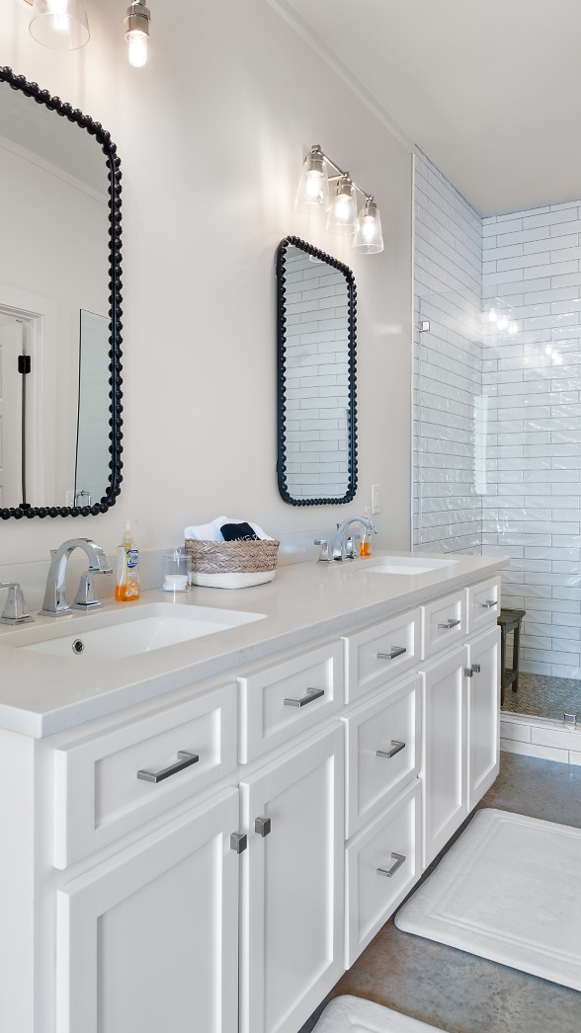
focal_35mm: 27
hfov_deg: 42.5
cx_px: 211
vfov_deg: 69.9
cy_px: 511
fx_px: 740
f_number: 5.6
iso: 200
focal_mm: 9
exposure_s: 1/6
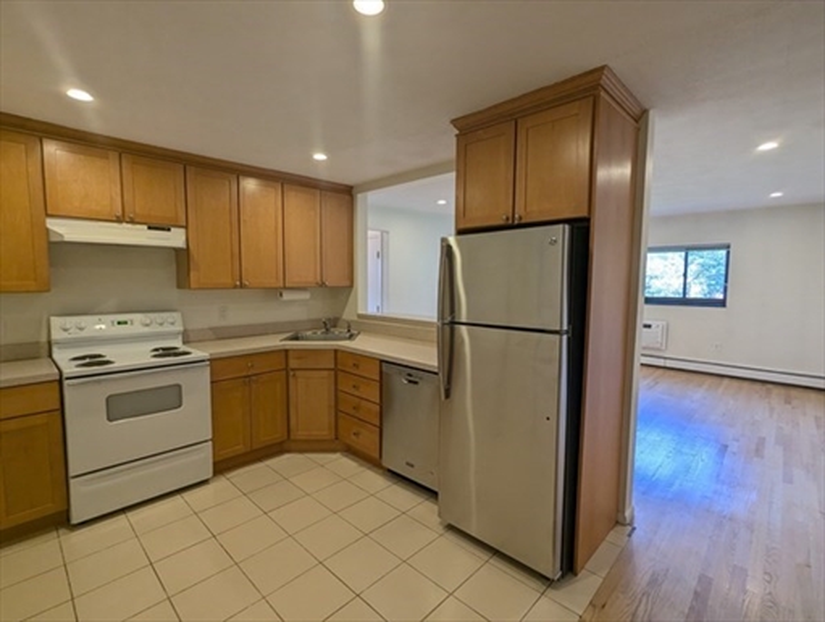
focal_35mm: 16
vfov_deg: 78.3
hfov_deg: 94.4
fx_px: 382
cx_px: 412
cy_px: 311
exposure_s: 1/60
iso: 86
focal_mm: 2.35
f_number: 2.2
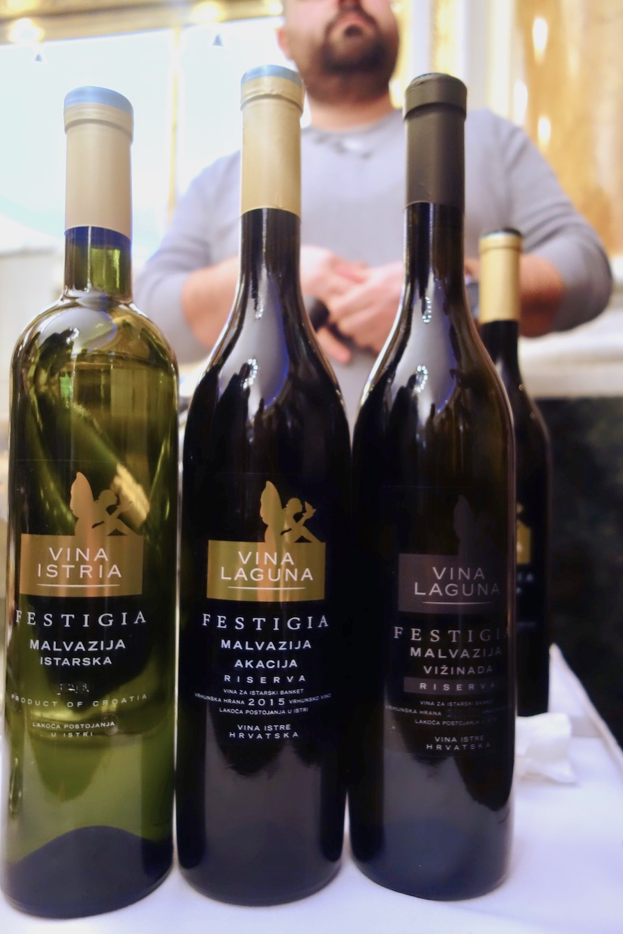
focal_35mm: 28
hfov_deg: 46.4
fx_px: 727
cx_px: 312
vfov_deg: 65.5
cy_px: 467
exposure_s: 1/30
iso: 800
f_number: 2
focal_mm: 10.46
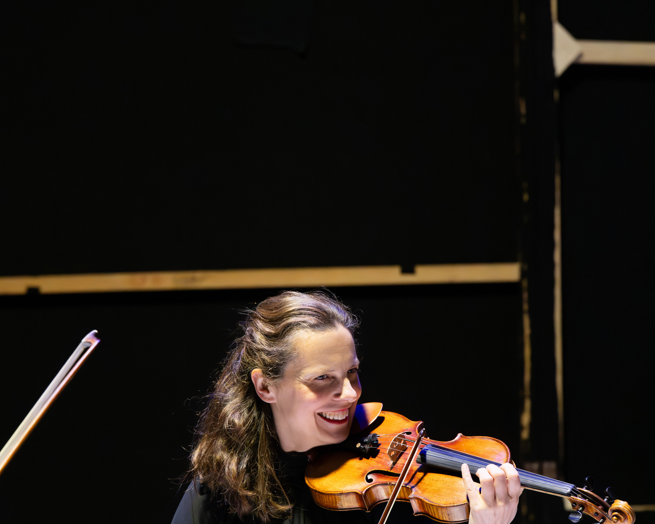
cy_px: 377
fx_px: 2404
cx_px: 327
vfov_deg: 12.4
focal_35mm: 124
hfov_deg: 15.5
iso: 12800
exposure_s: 1/200
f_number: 4
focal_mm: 88
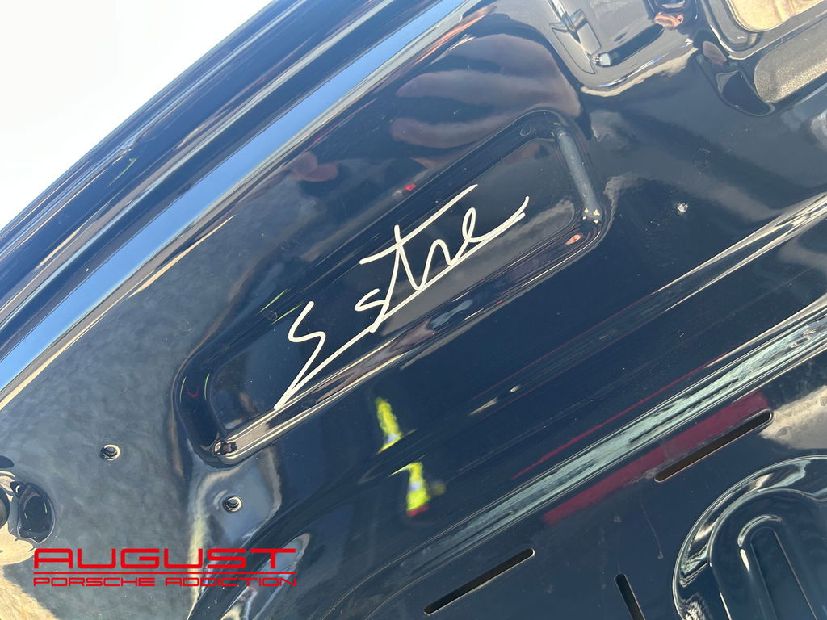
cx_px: 414
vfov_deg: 53.1
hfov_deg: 67.3
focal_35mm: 26
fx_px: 621
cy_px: 310
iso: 64
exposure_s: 1/142
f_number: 1.5
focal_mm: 5.7
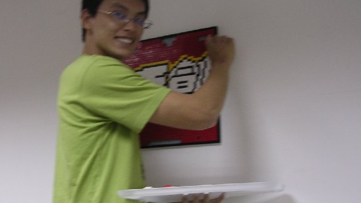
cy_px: 150
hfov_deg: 35.9
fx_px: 555
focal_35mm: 58
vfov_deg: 20.6
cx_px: 139
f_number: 2.8
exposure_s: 1/11
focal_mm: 5.8
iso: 100
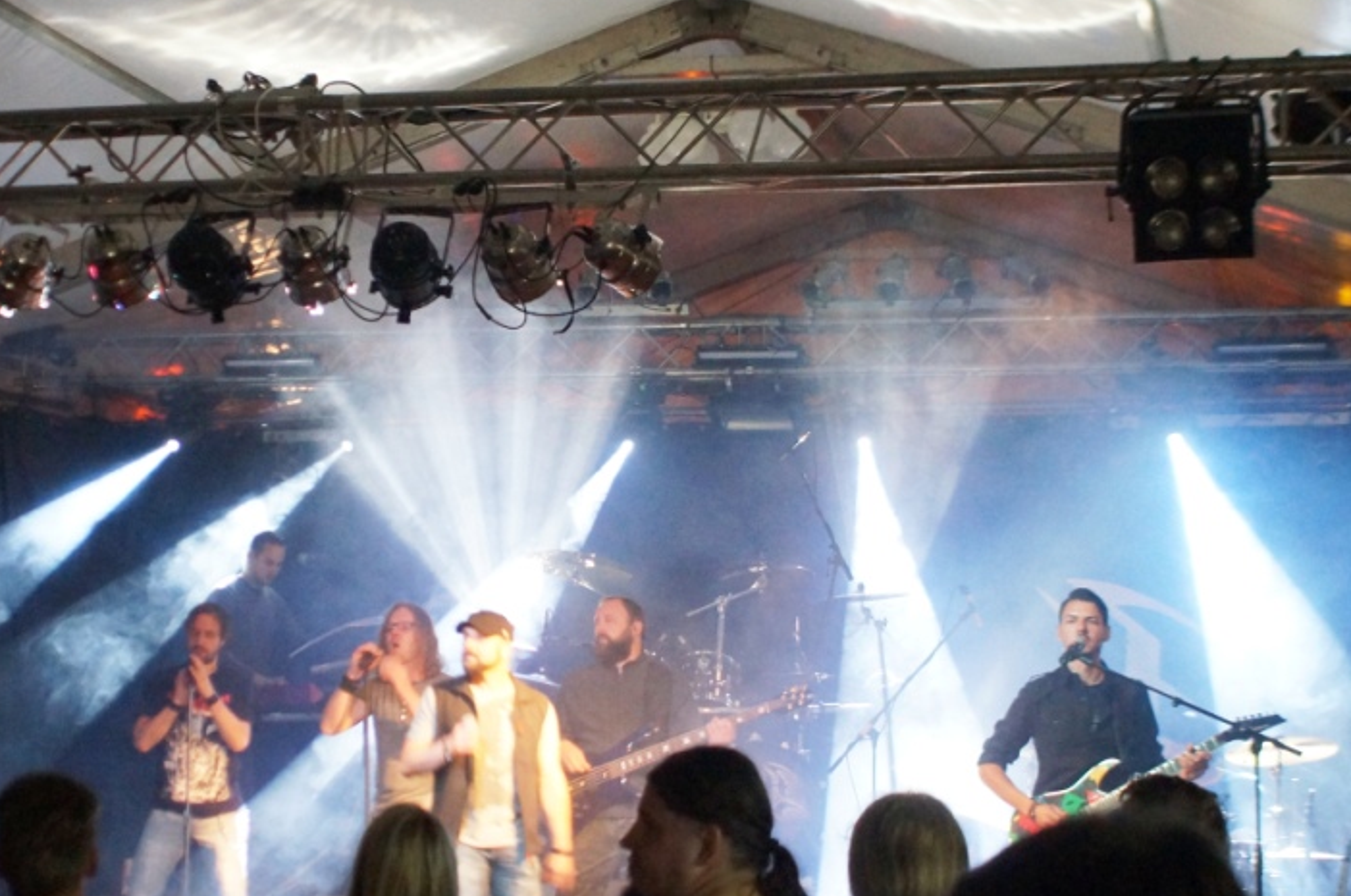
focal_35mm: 77
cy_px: 472
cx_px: 411
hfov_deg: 26.2
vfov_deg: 17.7
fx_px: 2875
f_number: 4
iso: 3200
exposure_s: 1/30
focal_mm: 35
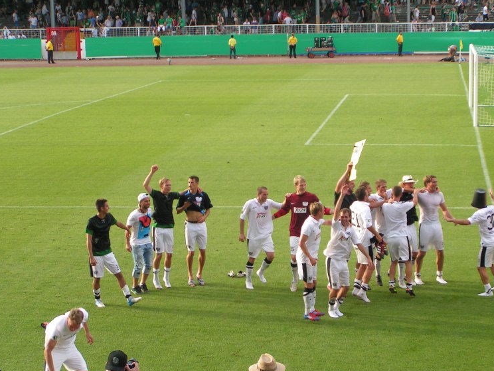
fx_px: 1213
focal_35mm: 85
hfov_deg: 23.0
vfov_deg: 17.4
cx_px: 262
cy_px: 193
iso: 50
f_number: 3.2
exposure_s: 1/200
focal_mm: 12.1
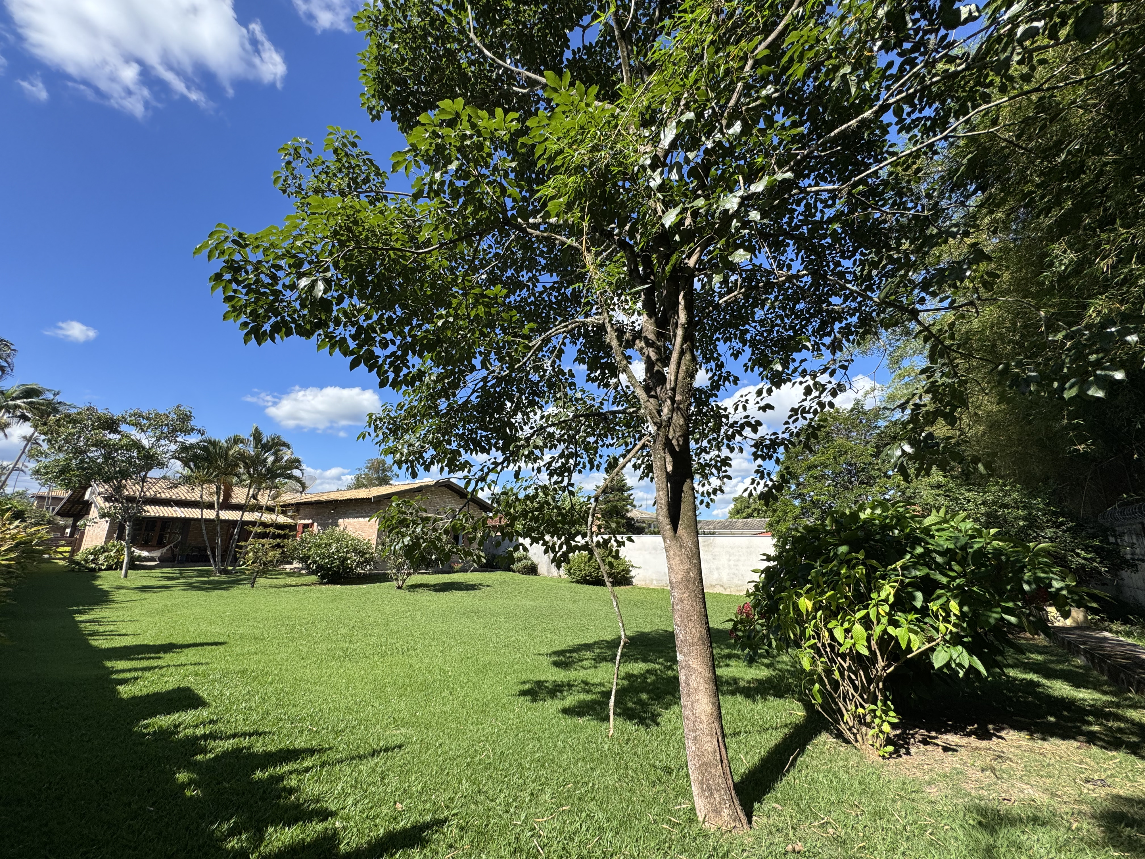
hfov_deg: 102.1
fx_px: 463
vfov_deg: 85.7
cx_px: 572
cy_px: 430
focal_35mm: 14
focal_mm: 2.22
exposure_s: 1/1299
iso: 50
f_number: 2.2
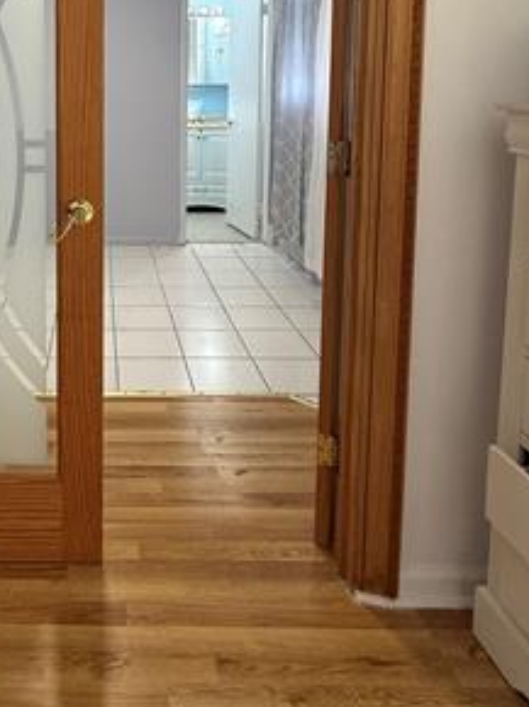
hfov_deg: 45.2
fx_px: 592
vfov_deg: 56.7
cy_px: 132
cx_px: 90
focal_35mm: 29
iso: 200
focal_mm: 2.22
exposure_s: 1/99
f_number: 2.2
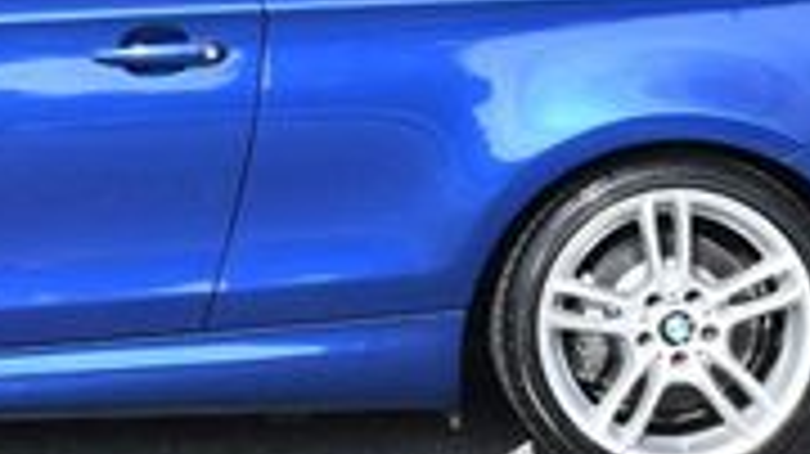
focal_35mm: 224
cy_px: -238
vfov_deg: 5.4
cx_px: -104
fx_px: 4808
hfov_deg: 9.5
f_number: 8
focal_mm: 30
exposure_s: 1/250
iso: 200
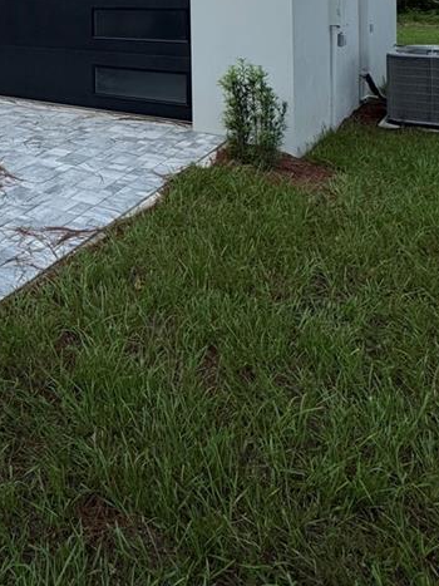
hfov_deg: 34.3
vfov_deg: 43.7
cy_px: -5
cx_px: -43
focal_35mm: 36
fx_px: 609
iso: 40
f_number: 2.2
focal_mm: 2.22
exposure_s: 1/1217
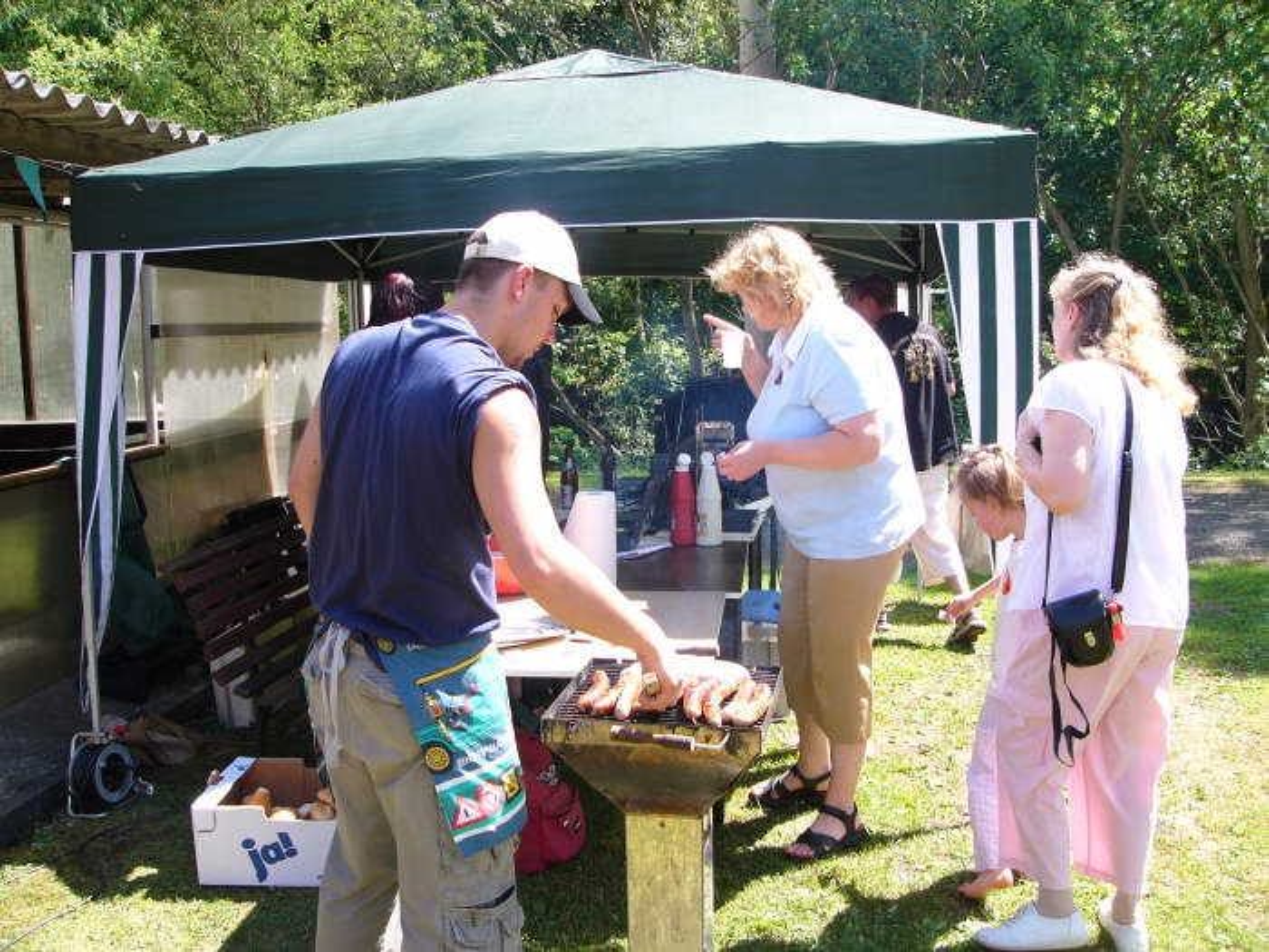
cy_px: 476
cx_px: 634
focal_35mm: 36
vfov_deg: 39.7
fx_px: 1320
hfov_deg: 51.4
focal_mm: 6
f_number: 2.8
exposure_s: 1/200
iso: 50
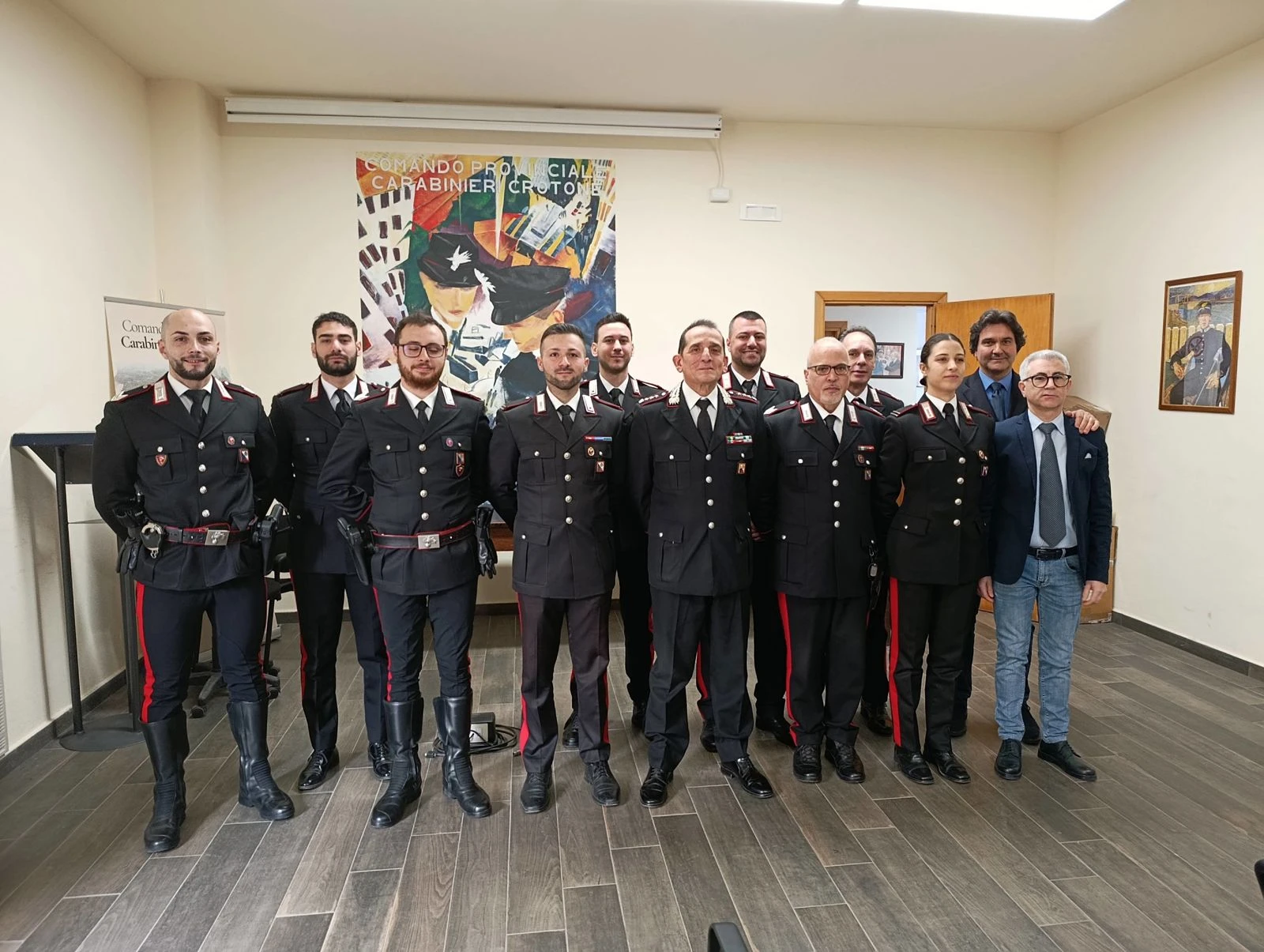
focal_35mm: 23
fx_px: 841
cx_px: 632
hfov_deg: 73.8
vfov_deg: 59.0
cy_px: 476
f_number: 1.65
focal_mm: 6.11
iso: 999
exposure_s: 1/50
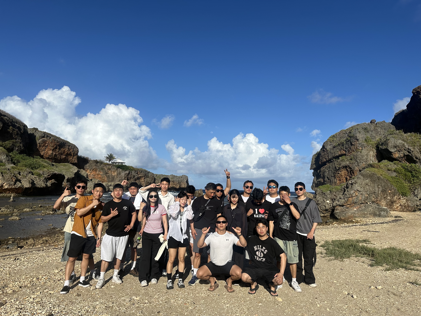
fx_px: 292
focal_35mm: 24
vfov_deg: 56.8
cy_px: 158
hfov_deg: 71.6
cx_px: 210
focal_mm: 6.86
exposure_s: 1/7576
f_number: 1.78
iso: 80
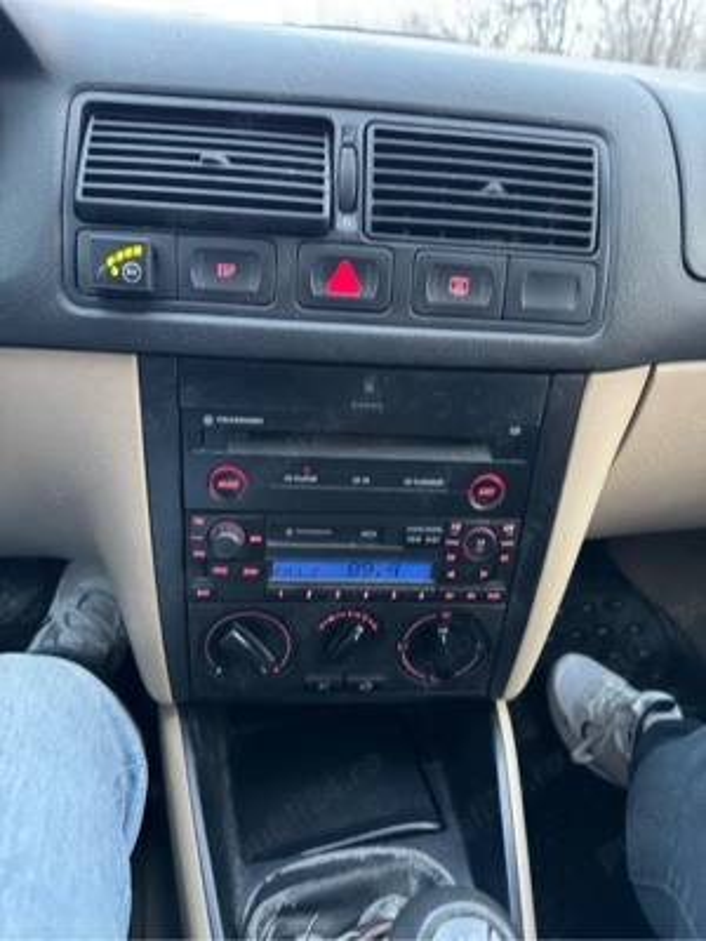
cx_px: 353
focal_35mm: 24
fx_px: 653
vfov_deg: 71.6
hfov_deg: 56.8
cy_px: 470
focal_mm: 6.76
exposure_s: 1/35
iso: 1000
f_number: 1.78
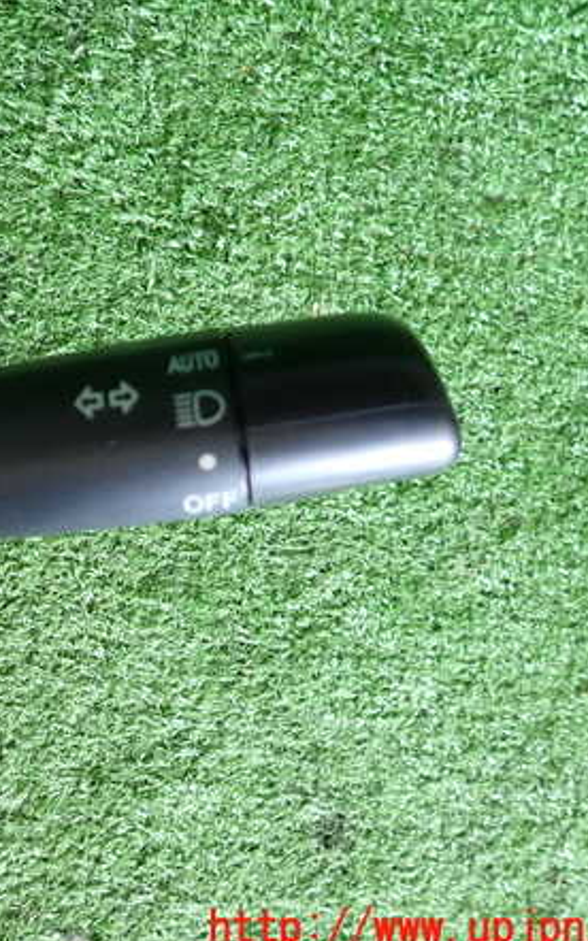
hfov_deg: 33.3
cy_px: 477
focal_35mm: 36
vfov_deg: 54.0
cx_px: 51
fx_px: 924
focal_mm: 4.5
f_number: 2
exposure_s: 1/60
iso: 200
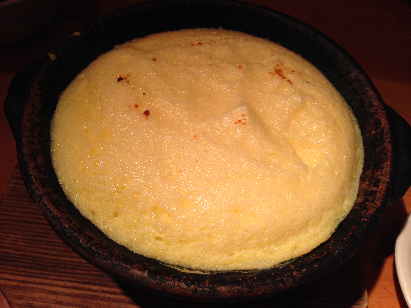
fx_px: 392
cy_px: 154
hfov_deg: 55.4
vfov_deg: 42.9
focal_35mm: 33
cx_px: 206
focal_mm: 4.12
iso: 200
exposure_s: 1/20
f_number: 2.4
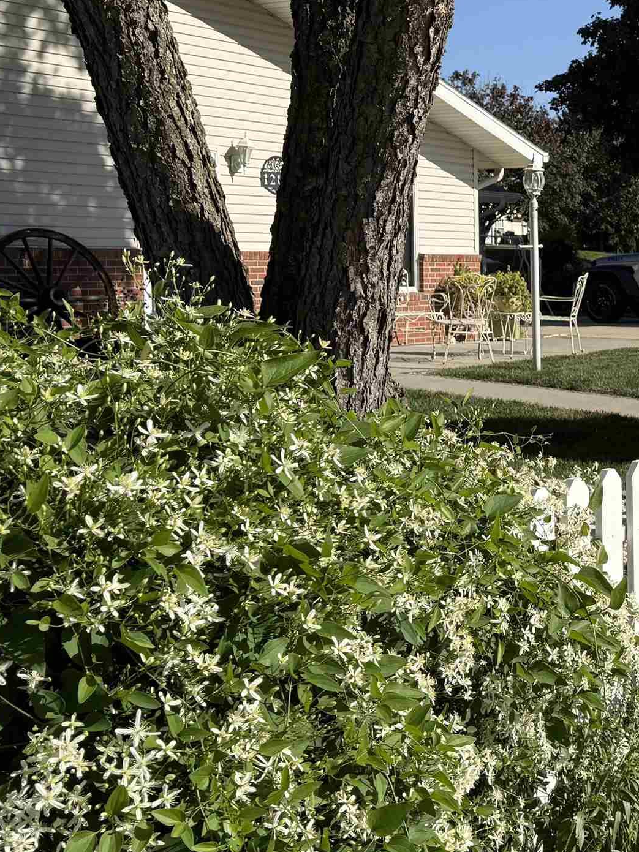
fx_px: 1305
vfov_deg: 36.1
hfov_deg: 25.8
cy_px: 369
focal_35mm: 53
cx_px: 670
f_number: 1.78
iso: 80
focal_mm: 6.76
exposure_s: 1/4975
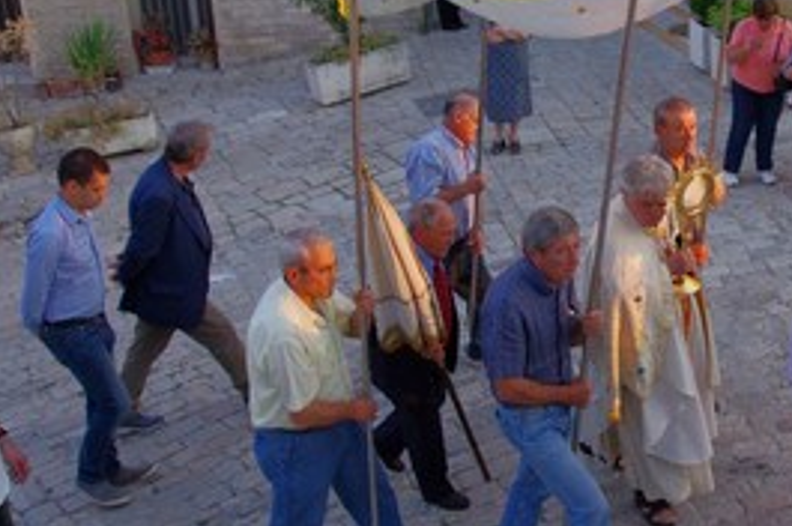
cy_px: 193
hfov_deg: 37.4
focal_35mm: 51
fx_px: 1121
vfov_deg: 26.3
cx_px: 649
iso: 1250
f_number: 6.3
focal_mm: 18
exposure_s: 1/160
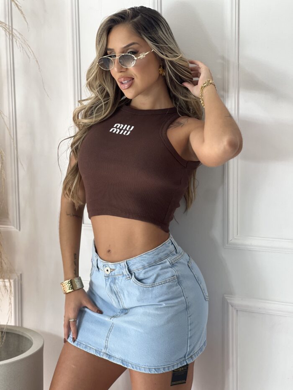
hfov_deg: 19.1
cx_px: 146
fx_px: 869
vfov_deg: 25.3
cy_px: 195
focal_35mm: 77
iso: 64
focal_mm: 9
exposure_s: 1/120
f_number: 2.8
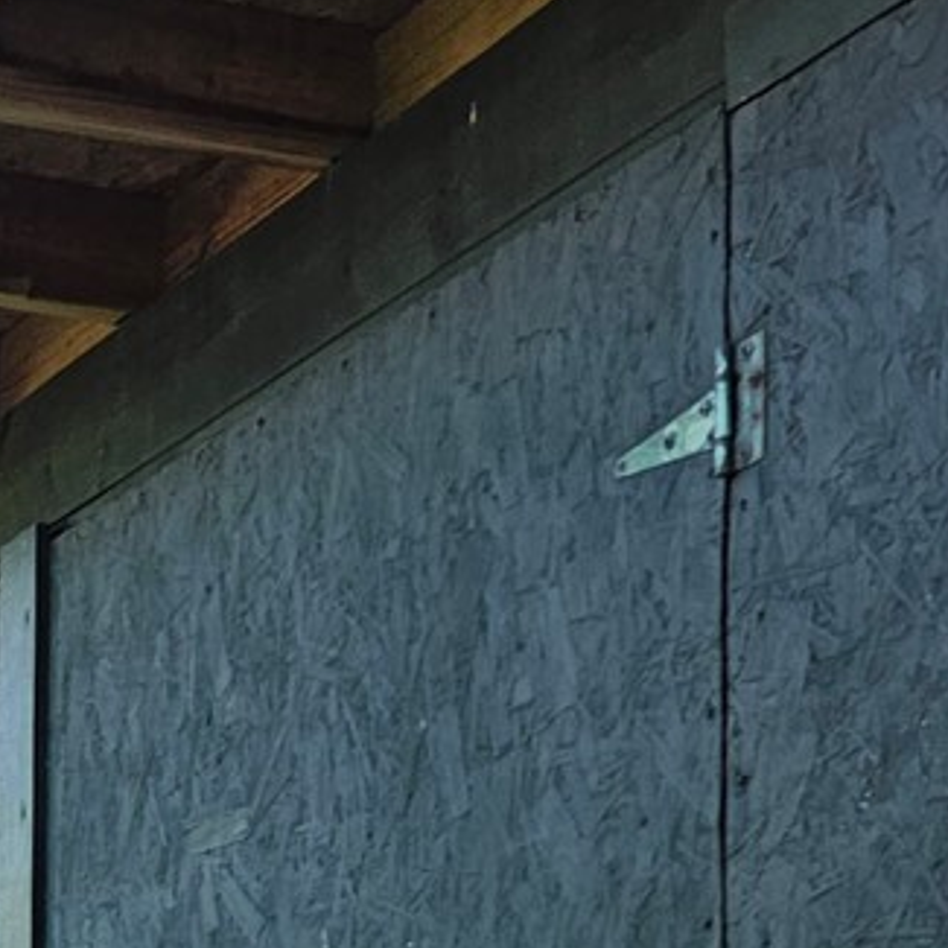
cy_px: 1499
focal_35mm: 100
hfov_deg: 14.2
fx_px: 3098
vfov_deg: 15.7
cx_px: -1012
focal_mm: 6.3
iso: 25
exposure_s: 1/120
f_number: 1.7
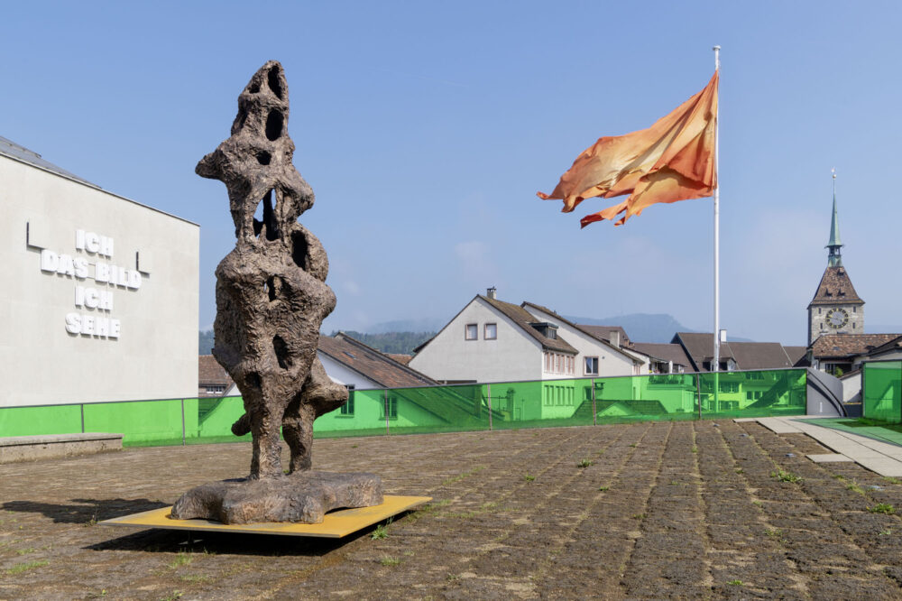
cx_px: 451
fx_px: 801
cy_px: 300
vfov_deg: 41.1
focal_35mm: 32
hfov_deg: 58.7
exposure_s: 1/100
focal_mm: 32
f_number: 16
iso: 100
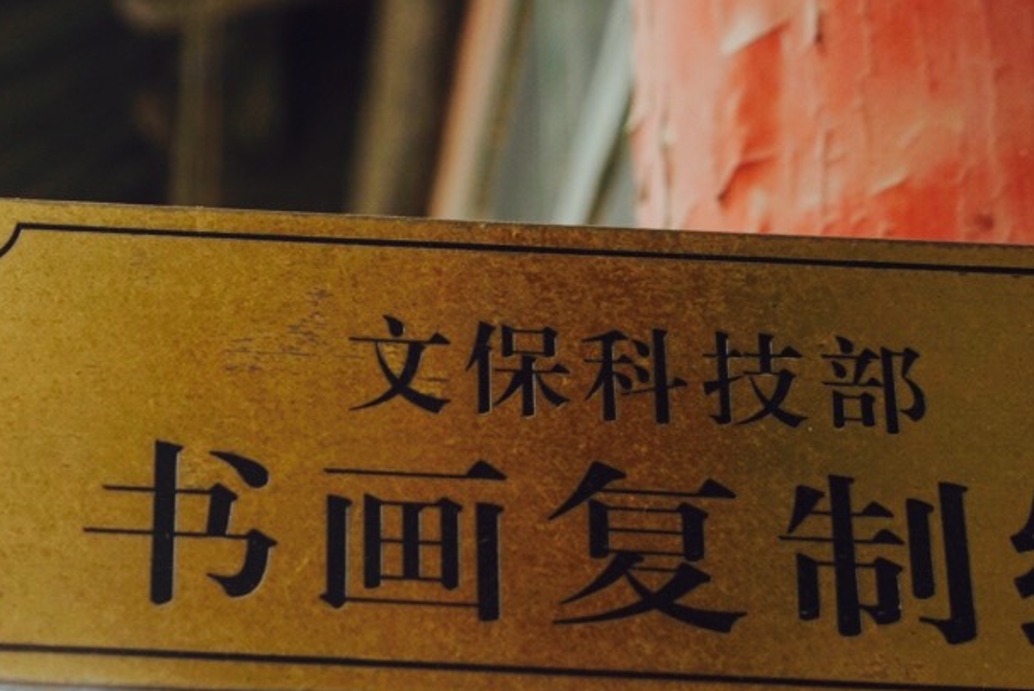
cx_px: 160
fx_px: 2672
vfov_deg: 14.7
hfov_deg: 21.5
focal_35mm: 93
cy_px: 454
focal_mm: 35
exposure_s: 1/160
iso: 200
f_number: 4
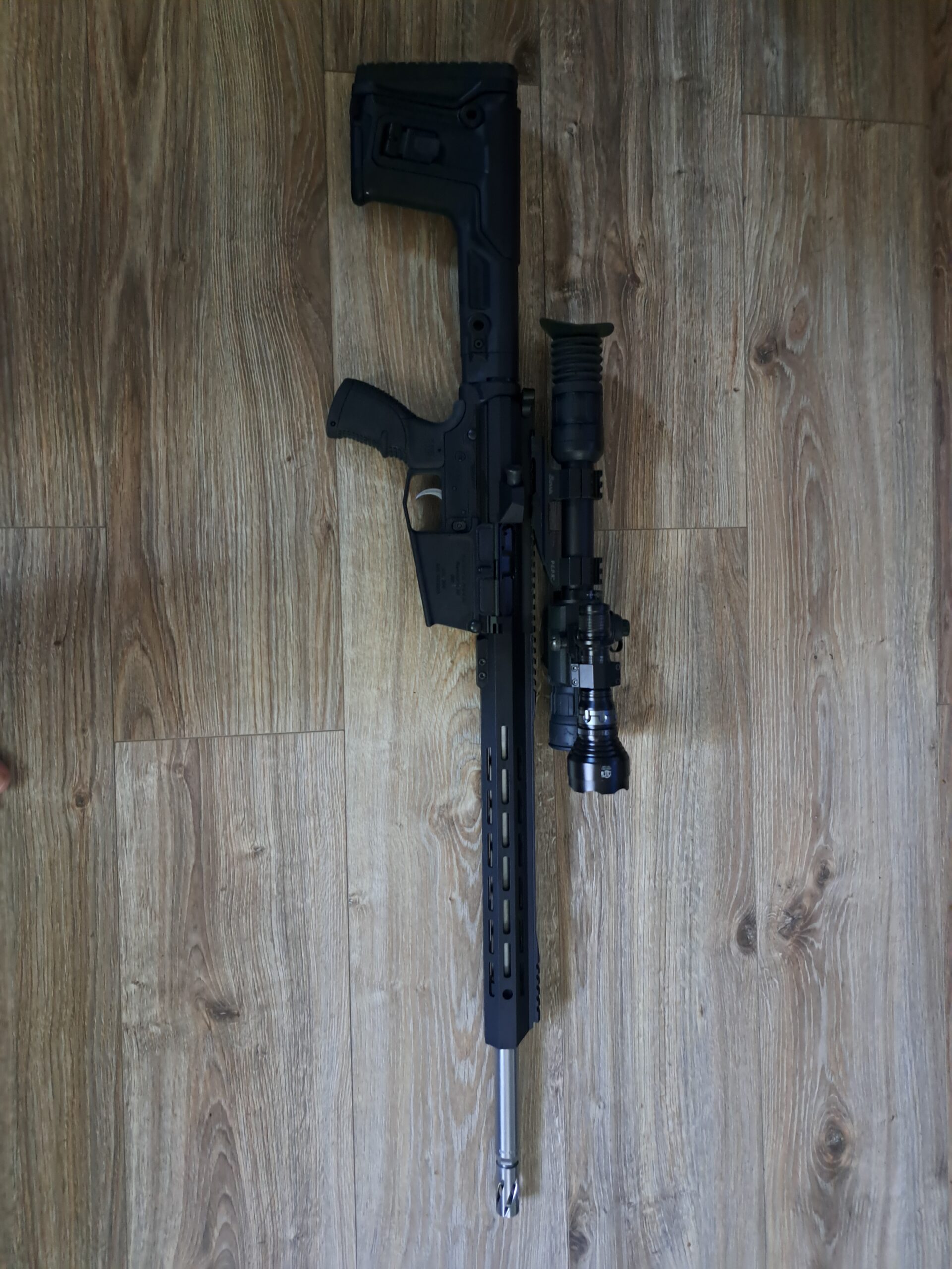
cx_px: 476
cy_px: 634
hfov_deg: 56.8
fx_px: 880
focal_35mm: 24
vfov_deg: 71.6
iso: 1250
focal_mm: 5.23
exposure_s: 1/20
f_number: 1.8
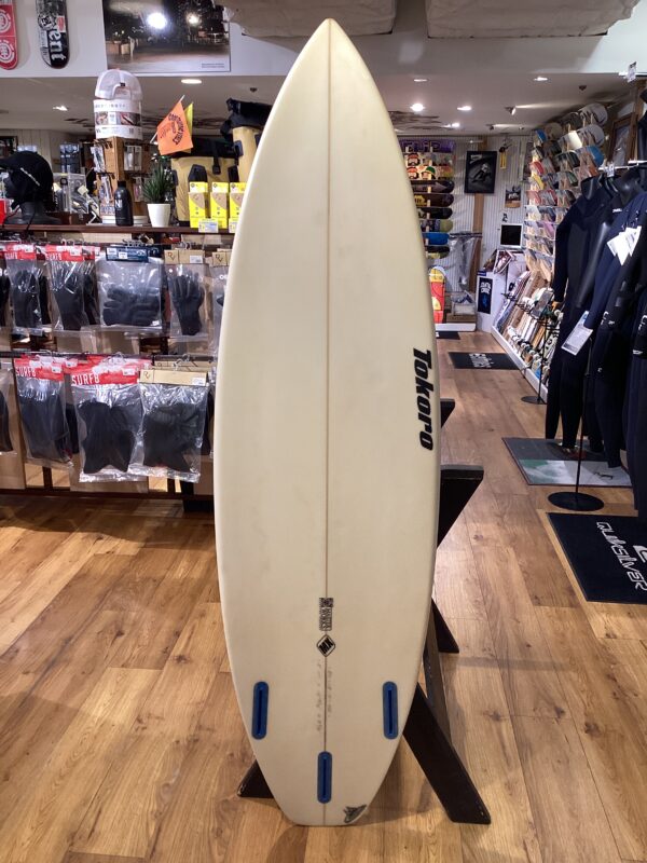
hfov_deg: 45.4
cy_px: 432
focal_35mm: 31
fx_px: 773
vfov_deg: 58.4
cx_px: 324
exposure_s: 1/50
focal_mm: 3.3
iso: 80
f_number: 2.4
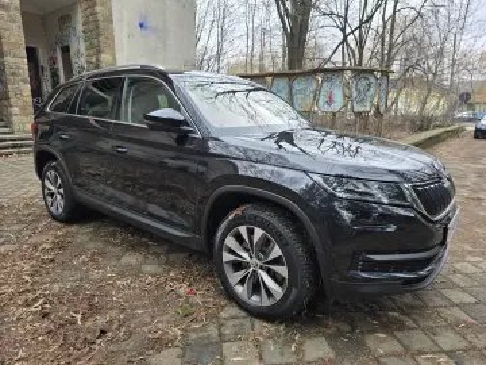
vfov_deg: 58.9
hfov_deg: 73.9
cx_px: 243
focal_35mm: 23
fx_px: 323
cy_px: 182
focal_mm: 6.3
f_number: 1.7
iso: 40
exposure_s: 1/180
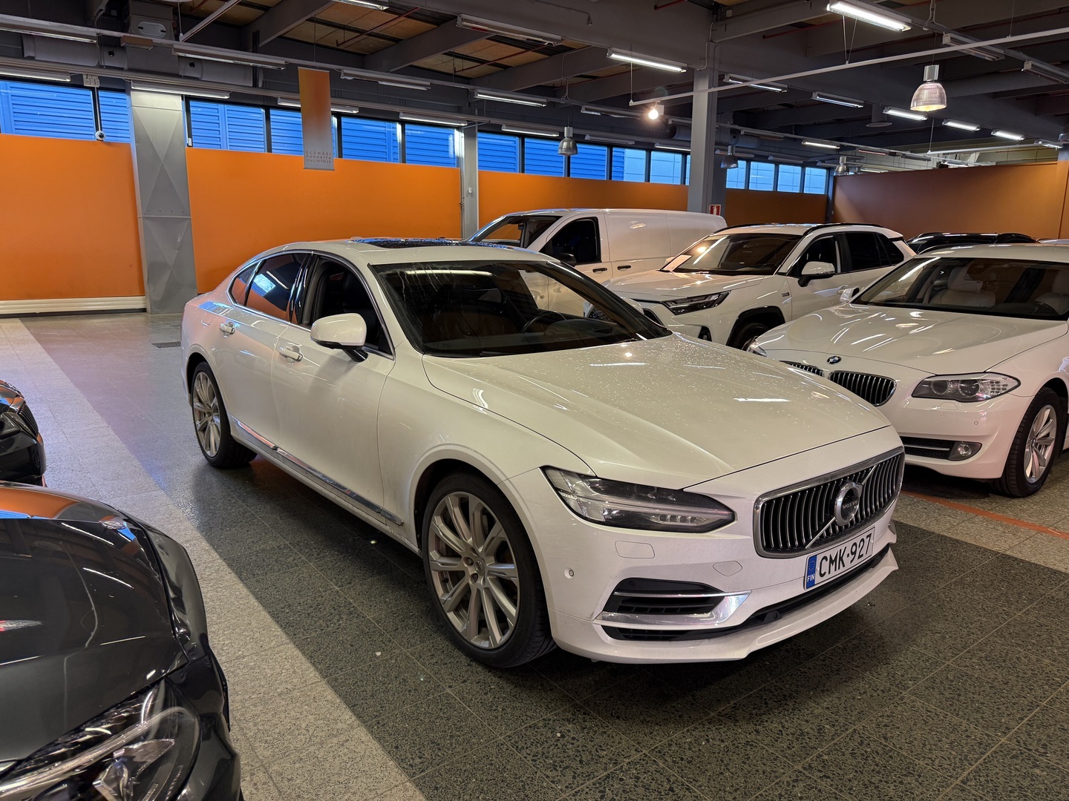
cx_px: 534
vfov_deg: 56.8
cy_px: 400
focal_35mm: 24
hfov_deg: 71.6
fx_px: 741
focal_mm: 6.76
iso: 125
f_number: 1.78
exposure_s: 1/50
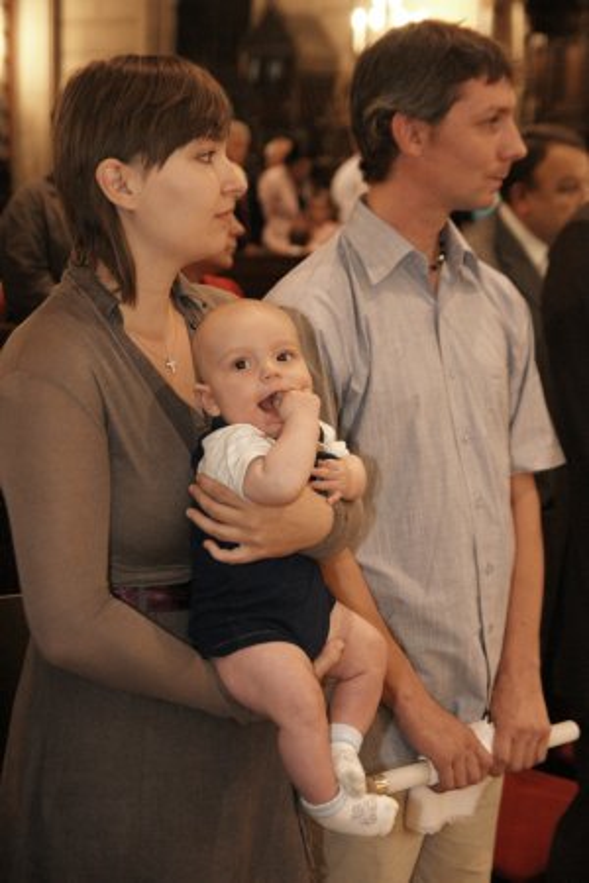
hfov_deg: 18.2
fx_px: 1840
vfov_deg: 27.0
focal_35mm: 75
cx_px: 294
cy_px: 442
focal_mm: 50
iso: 3200
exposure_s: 1/80
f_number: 3.5
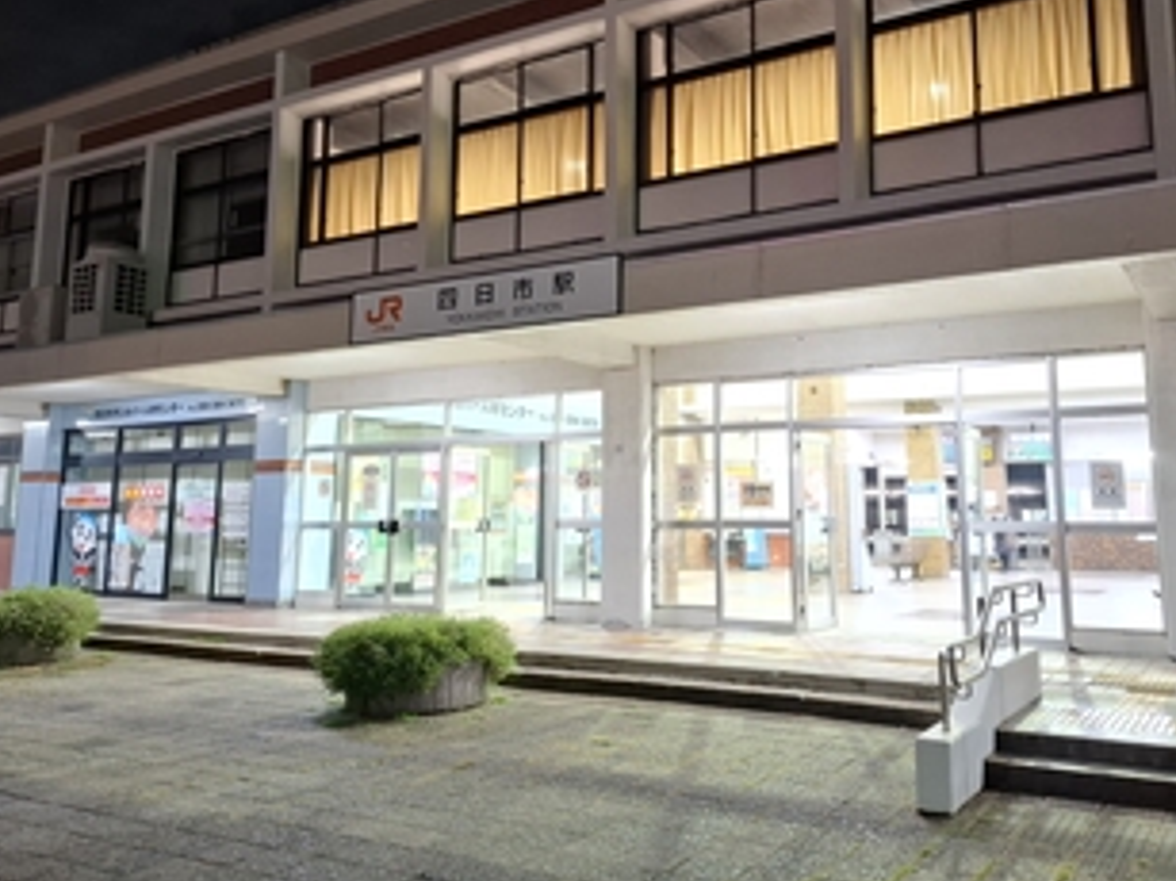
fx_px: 1019
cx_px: 647
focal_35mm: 30
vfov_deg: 46.5
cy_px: 360
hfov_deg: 59.9
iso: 1250
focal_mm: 5.54
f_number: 1.8
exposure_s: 1/13
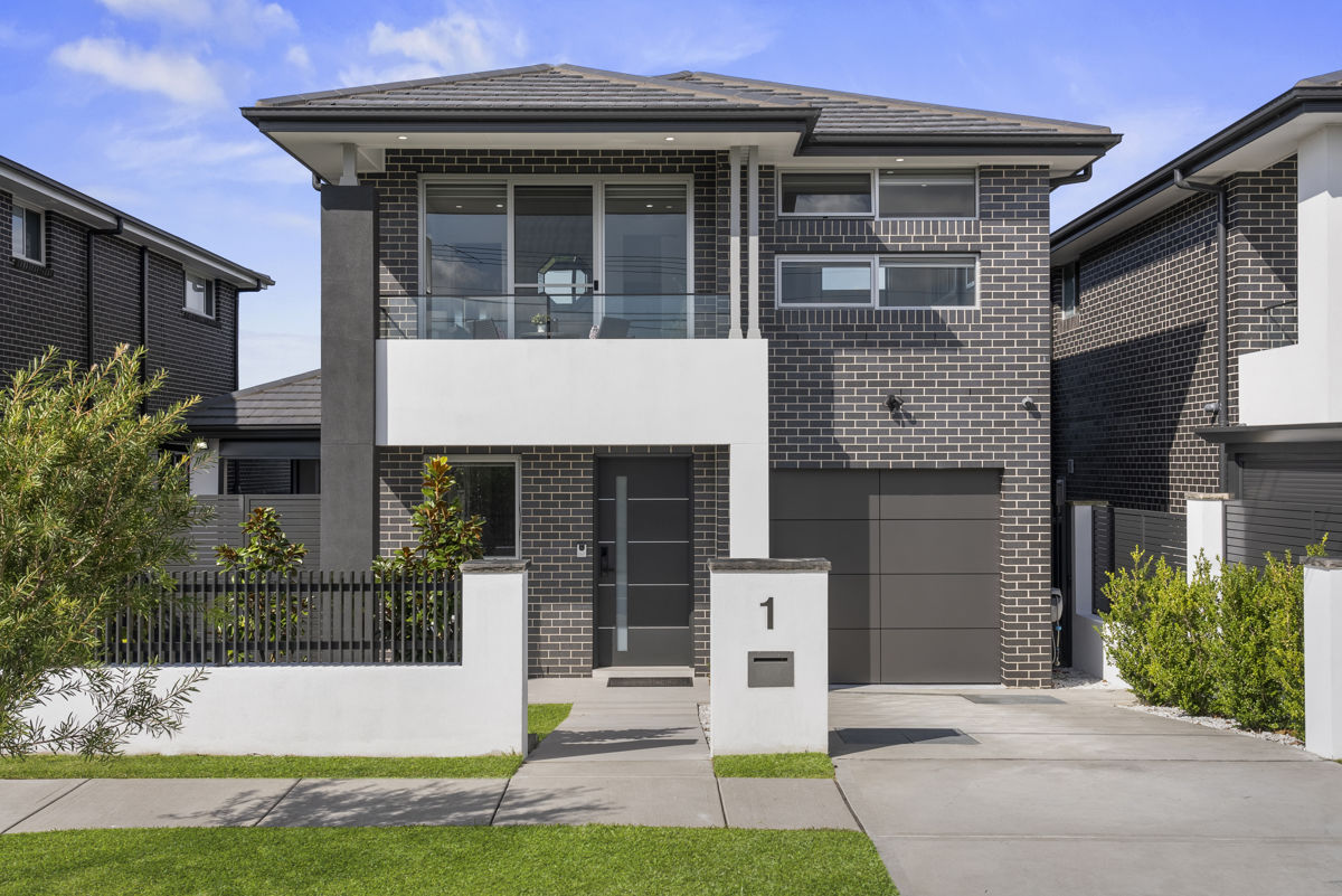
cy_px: 448
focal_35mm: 36
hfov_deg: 53.1
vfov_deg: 36.9
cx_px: 671
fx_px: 1342
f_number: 11
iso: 160
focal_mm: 36
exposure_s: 1/320
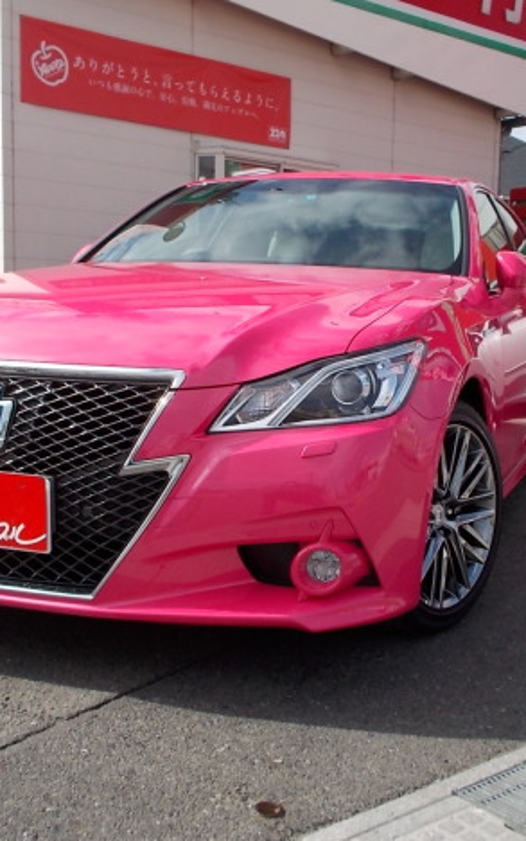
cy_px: 417
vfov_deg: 47.2
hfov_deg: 30.5
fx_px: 962
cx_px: 325
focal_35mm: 42
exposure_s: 1/800
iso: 80
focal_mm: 4.1
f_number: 3.3
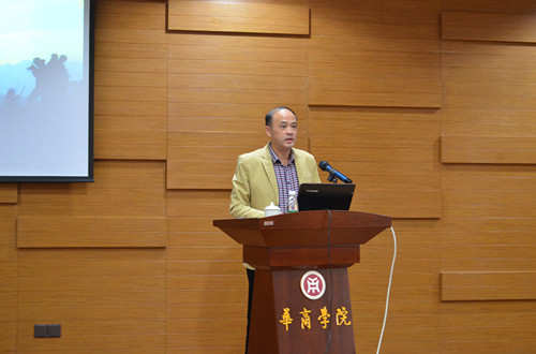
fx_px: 846
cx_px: 268
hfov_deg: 35.2
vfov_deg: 23.6
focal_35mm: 57
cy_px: 177
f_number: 5
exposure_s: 1/13
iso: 800
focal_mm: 38
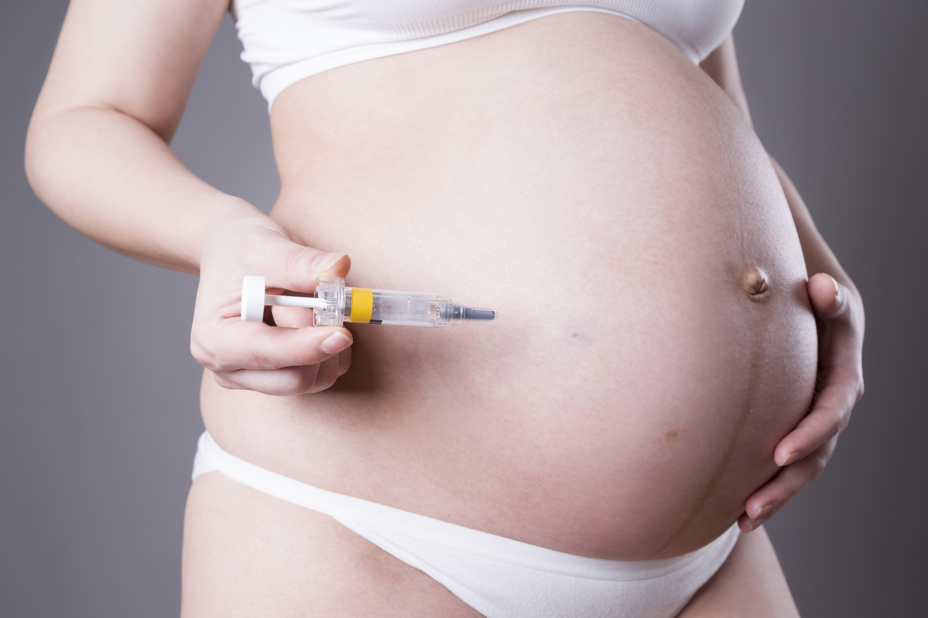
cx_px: 464
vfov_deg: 29.9
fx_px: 1160
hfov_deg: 43.6
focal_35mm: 45
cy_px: 309
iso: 200
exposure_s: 1/80
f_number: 7.1
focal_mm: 45
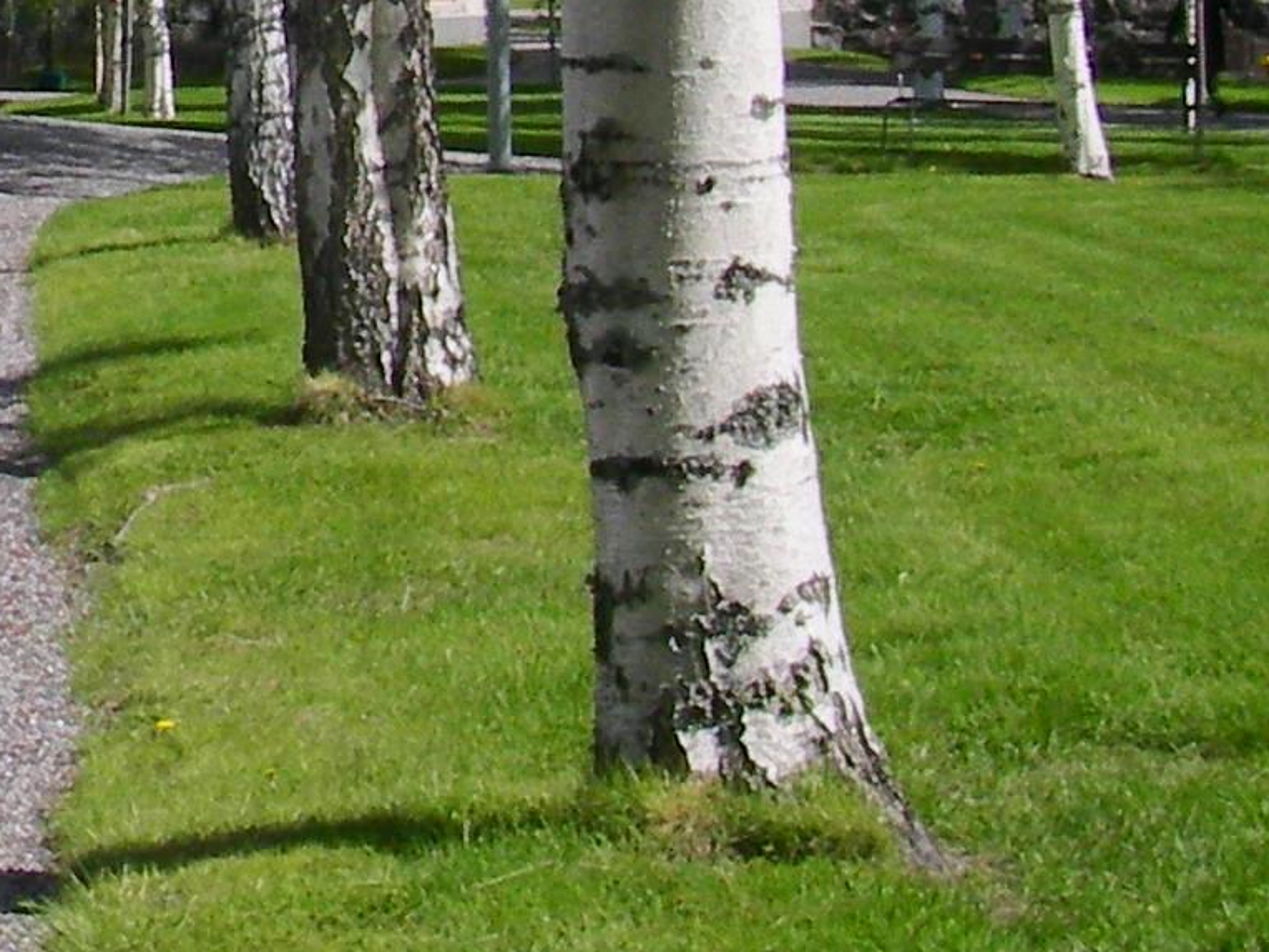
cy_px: -374
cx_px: -855
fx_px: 5132
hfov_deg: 13.0
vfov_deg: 10.3
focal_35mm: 140
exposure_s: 1/320
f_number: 6.6
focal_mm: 6.3
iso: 80
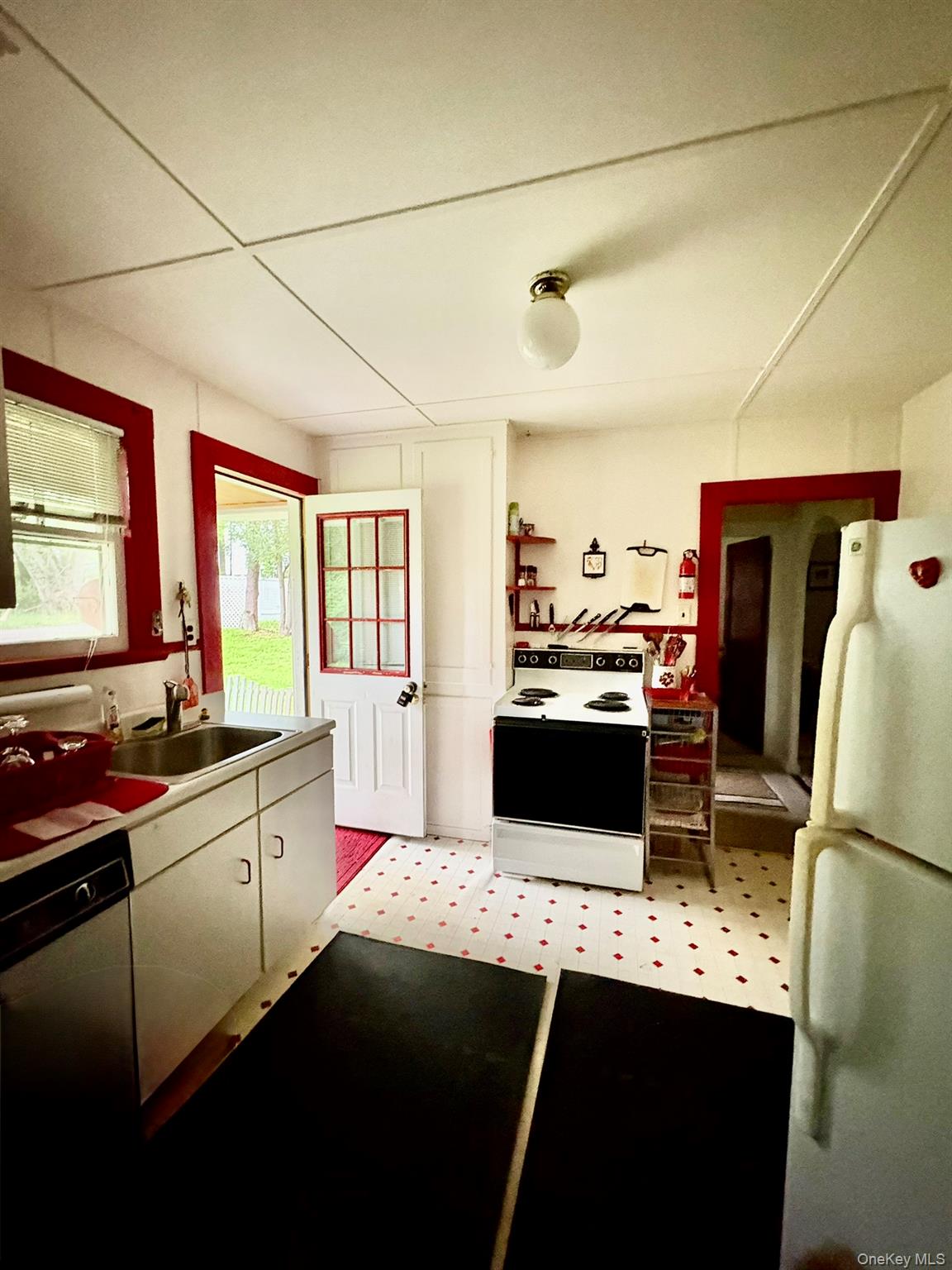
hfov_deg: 85.7
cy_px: 635
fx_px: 513
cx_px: 476
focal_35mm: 14
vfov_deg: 102.1
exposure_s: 1/47
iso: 1000
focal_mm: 2.22
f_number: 2.2
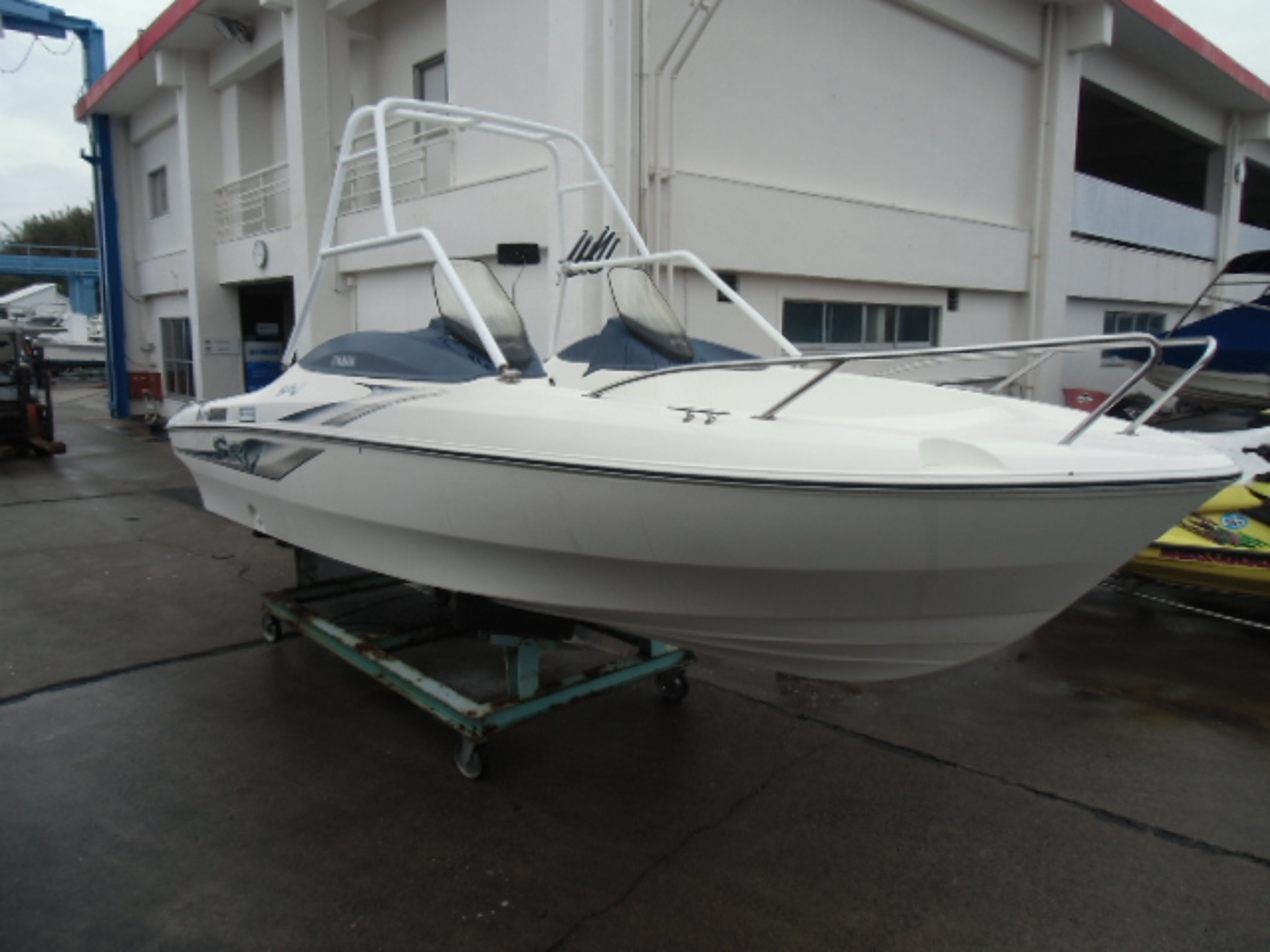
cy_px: 476
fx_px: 881
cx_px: 635
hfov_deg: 71.6
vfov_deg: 56.8
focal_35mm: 24
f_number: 3
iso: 64
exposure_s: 1/250
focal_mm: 4.24
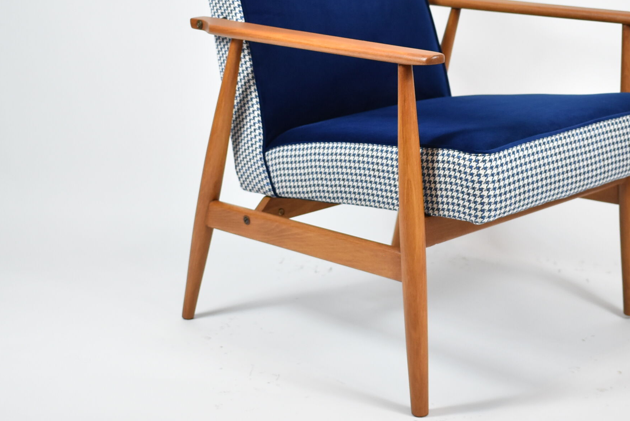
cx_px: 419
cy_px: 135
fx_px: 1206
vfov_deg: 19.7
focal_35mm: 69
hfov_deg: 29.1
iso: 800
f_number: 4
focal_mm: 27
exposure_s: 1/125
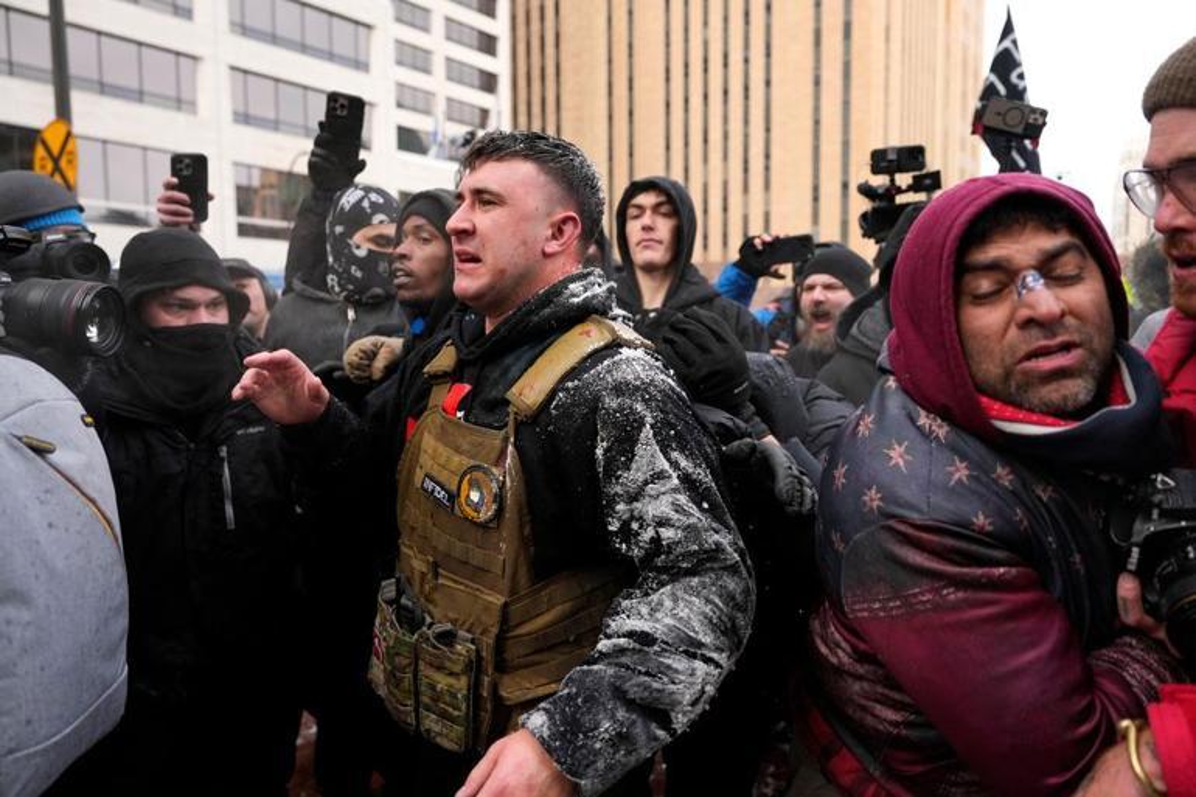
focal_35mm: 24
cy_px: 398
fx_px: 797
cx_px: 598
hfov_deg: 73.8
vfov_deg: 53.1
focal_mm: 24
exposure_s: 1/1250
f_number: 2.8
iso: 500
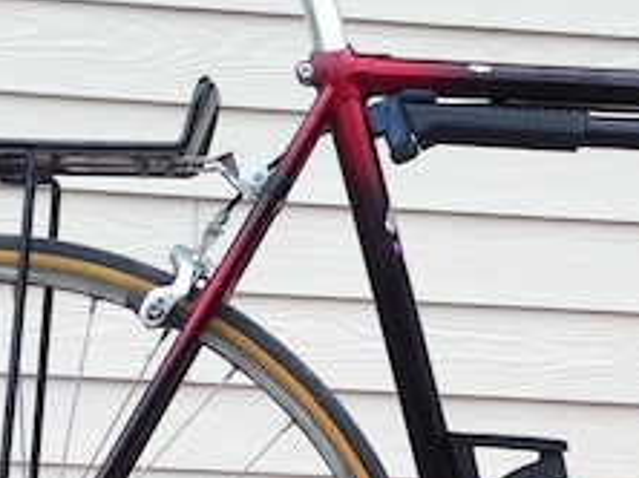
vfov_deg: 12.1
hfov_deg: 16.3
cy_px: 579
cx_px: 590
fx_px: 2194
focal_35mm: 119
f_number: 2.4
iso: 50
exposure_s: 1/191
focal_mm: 4.12
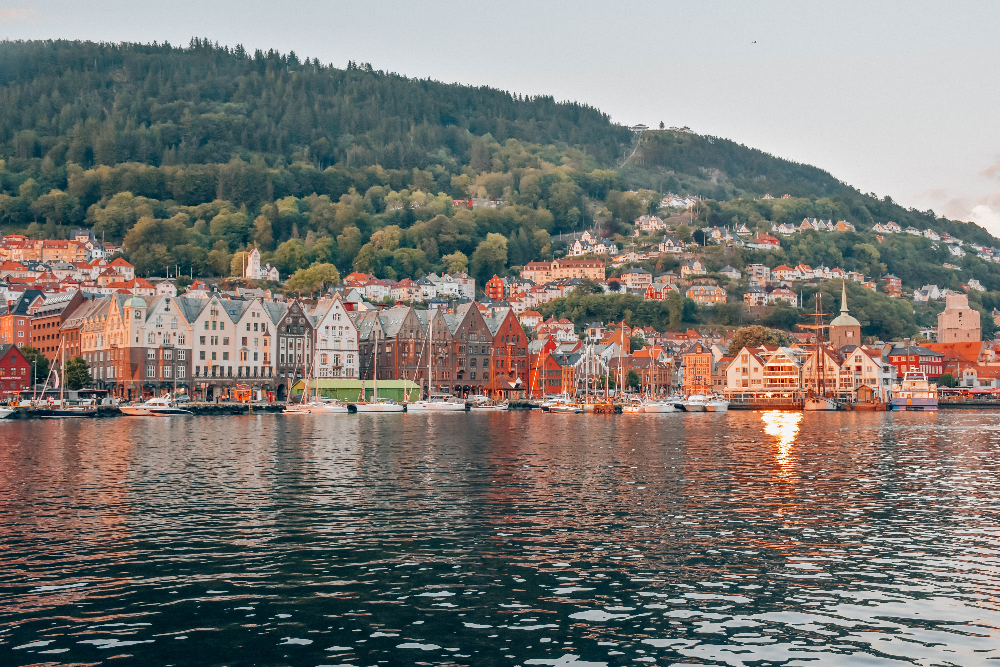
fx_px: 1083
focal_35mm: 39
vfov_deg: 34.2
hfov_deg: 49.6
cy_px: 334
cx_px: 500
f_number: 7.1
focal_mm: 26
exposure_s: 1/200
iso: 800
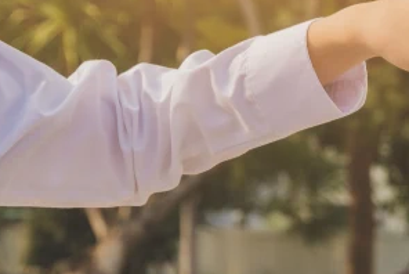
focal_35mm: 253
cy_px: 232
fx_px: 2877
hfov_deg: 8.1
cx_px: 493
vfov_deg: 5.4
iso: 100
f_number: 6.3
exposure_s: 1/320
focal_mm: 50
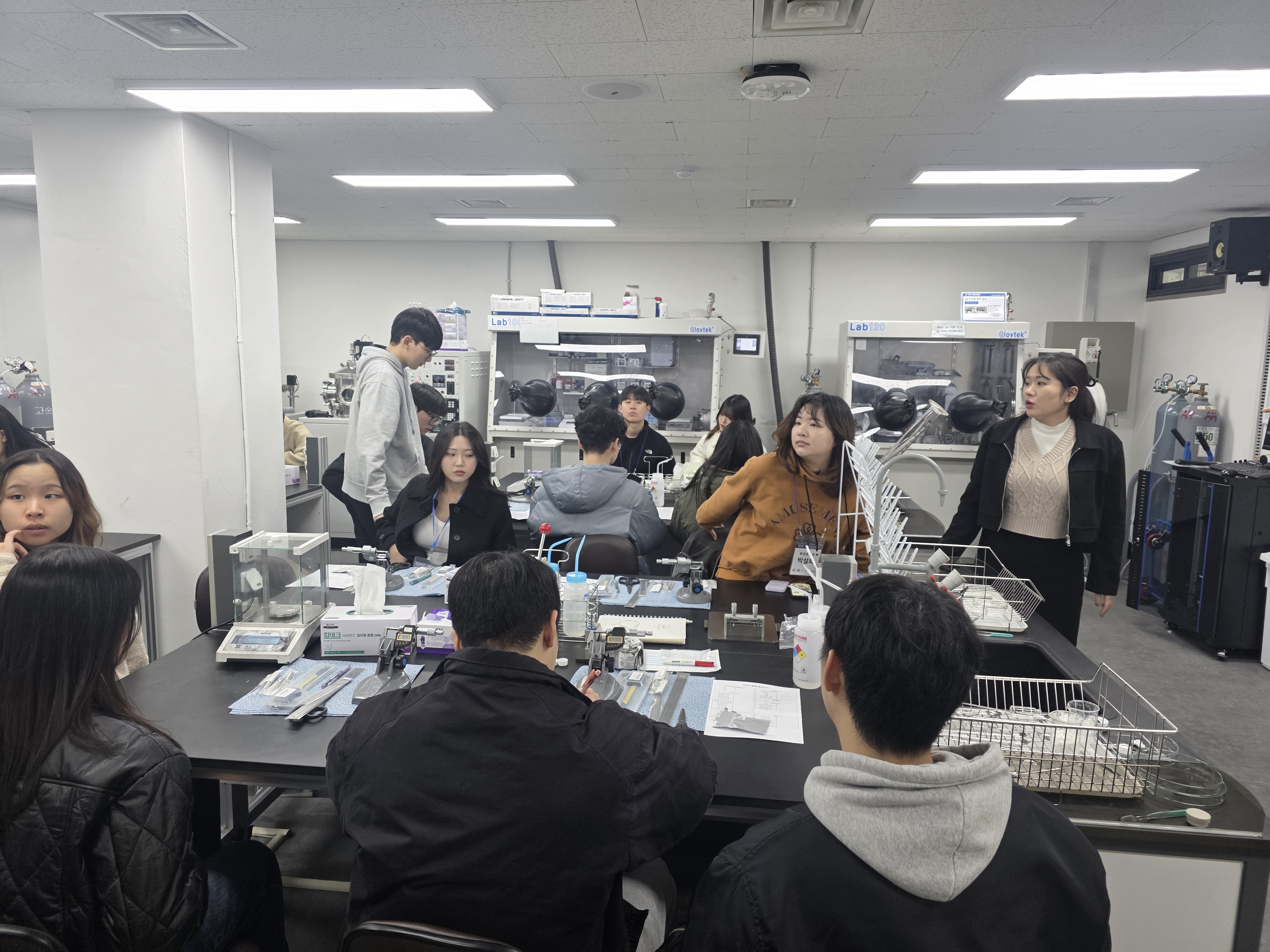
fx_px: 844
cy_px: 476
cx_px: 635
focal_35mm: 23
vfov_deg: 58.9
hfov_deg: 73.9
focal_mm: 6.3
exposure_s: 1/180
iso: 125
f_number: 1.7
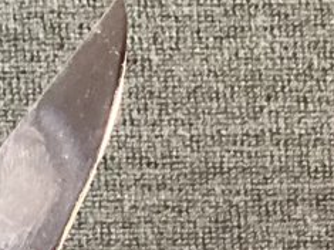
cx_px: 471
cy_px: 690
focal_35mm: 200
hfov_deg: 9.7
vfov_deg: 6.8
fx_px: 1929
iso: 400
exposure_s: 1/30
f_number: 2.4
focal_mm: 3.3
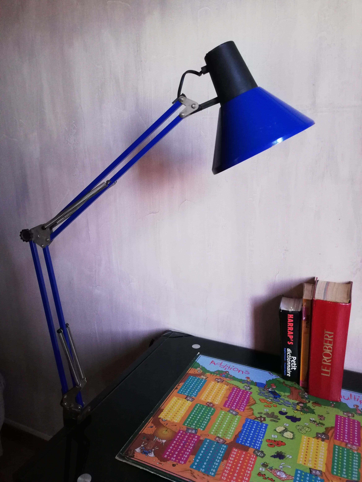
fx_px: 363
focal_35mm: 26
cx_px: 181
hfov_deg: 53.1
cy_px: 241
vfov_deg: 67.3
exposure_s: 1/20
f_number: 2.2
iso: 640
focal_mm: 3.81
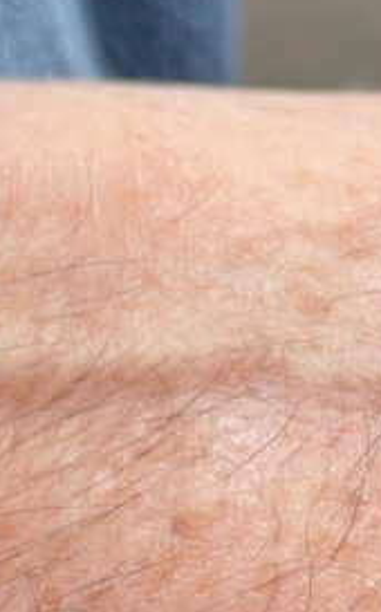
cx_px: -397
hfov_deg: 11.9
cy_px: 543
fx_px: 1616
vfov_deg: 21.0
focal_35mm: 97
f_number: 1.6
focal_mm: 4.2
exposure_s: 1/1221
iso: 32
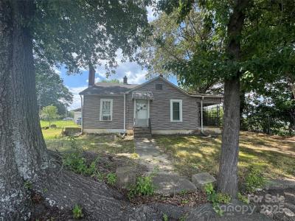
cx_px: 148
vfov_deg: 85.7
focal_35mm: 14
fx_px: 119
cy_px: 110
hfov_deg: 102.1
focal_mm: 2.22
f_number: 2.2
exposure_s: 1/344
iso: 40
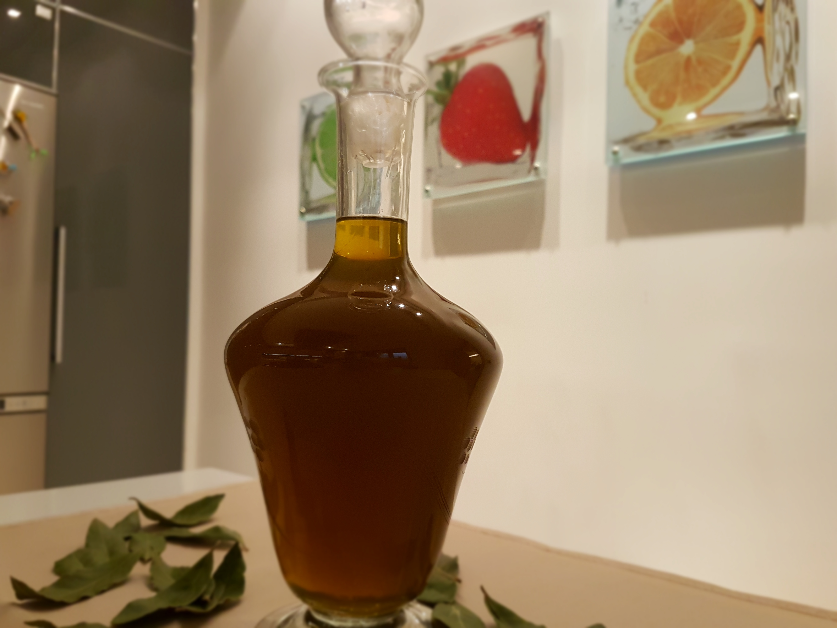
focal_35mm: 26
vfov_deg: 53.1
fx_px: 629
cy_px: 314
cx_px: 418
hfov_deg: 67.3
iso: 200
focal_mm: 4.2
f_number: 1.7
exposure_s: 1/50
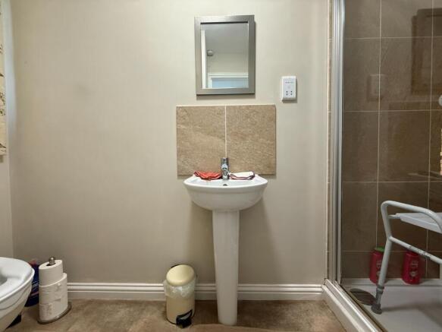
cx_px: 221
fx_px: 179
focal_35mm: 14
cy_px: 166
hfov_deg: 102.1
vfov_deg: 85.7
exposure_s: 1/50
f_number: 2.2
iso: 250
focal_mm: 2.22
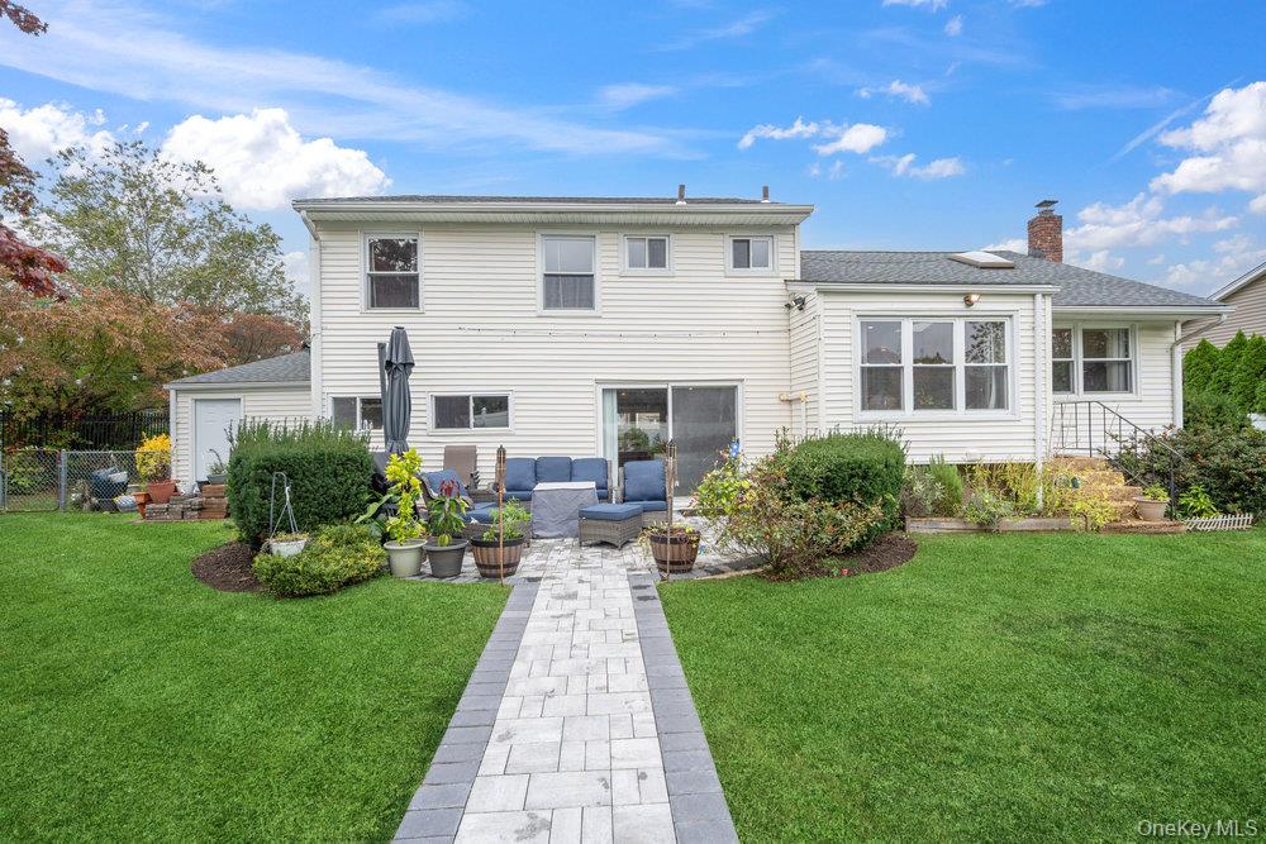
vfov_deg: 73.8
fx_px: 563
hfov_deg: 96.7
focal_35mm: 16
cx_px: 633
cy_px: 422
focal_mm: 16
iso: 320
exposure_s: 1/200
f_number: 5
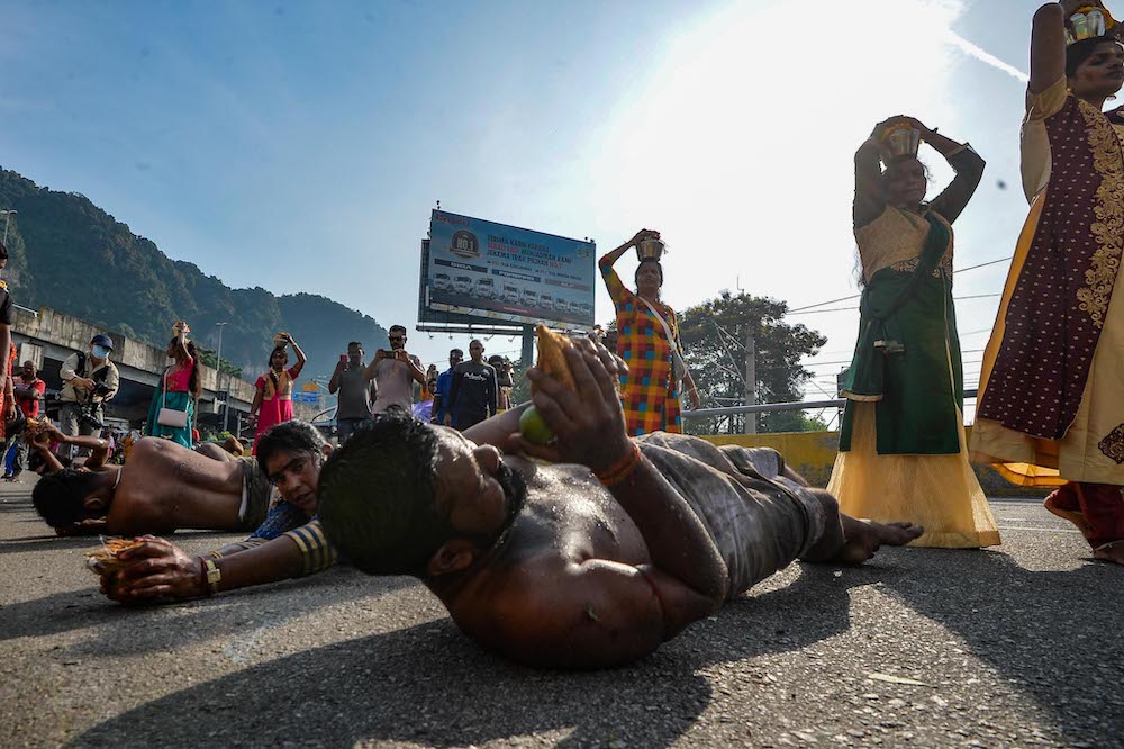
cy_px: 374
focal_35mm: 16
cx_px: 562
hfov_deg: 96.8
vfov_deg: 73.7
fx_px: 499
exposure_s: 1/200
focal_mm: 16
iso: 100
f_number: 10
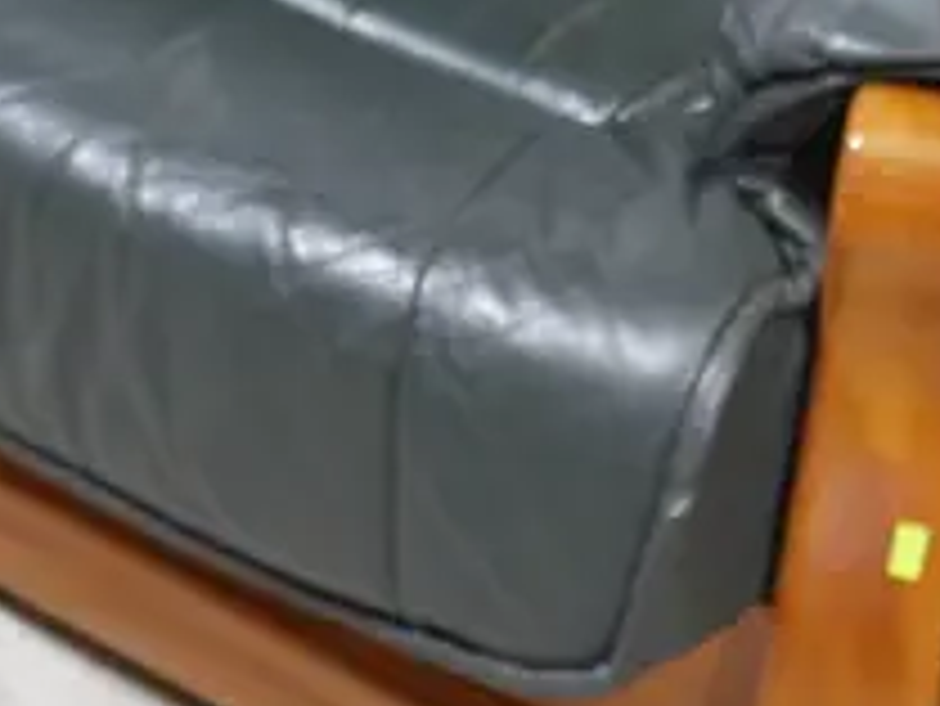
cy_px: -416
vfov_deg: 9.2
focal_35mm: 157
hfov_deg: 12.4
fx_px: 4266
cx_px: -18
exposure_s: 1/60
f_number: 3.6
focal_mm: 16
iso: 500
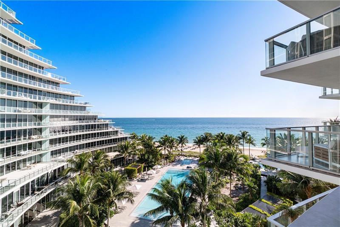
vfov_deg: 77.3
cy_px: 114
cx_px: 170
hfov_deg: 100.4
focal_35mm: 15
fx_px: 142
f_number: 11
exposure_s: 1/250
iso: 100
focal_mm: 10
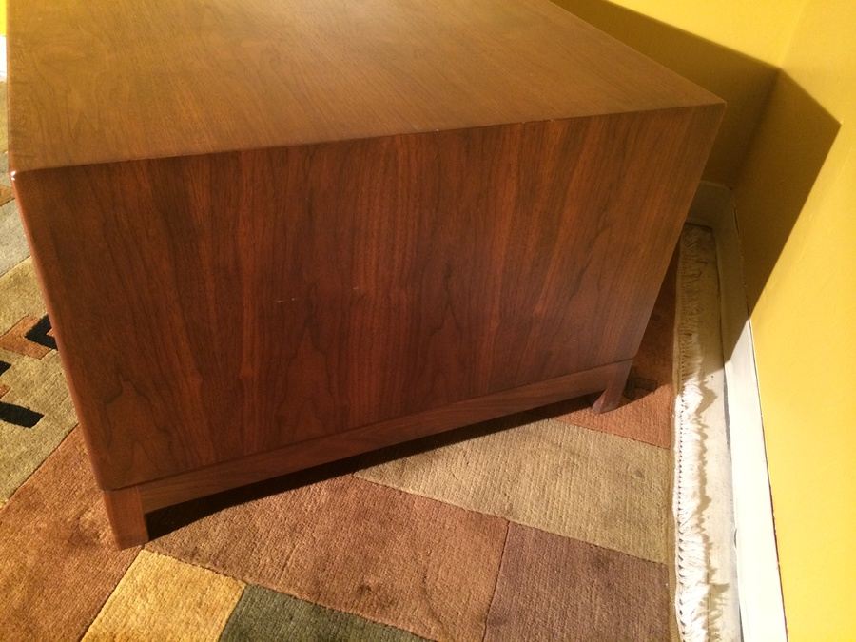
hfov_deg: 60.0
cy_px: 321
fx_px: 742
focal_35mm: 30
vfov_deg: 46.8
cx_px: 428
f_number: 2.2
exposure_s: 1/30
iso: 200
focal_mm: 4.12
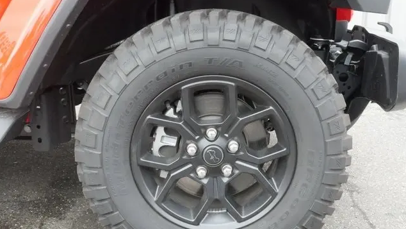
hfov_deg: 46.4
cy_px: 137
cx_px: 202
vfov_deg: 27.1
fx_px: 474
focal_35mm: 44
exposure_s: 1/25
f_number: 20
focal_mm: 20
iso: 3200
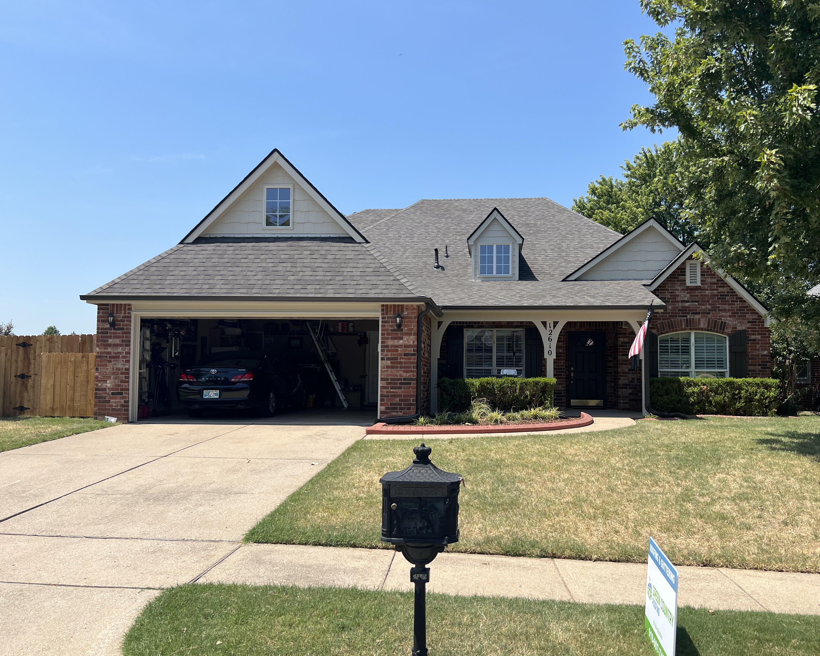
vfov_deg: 51.5
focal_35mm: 28
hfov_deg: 62.1
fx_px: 680
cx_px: 443
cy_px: 334
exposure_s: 1/3704
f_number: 1.5
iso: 50
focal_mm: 5.7
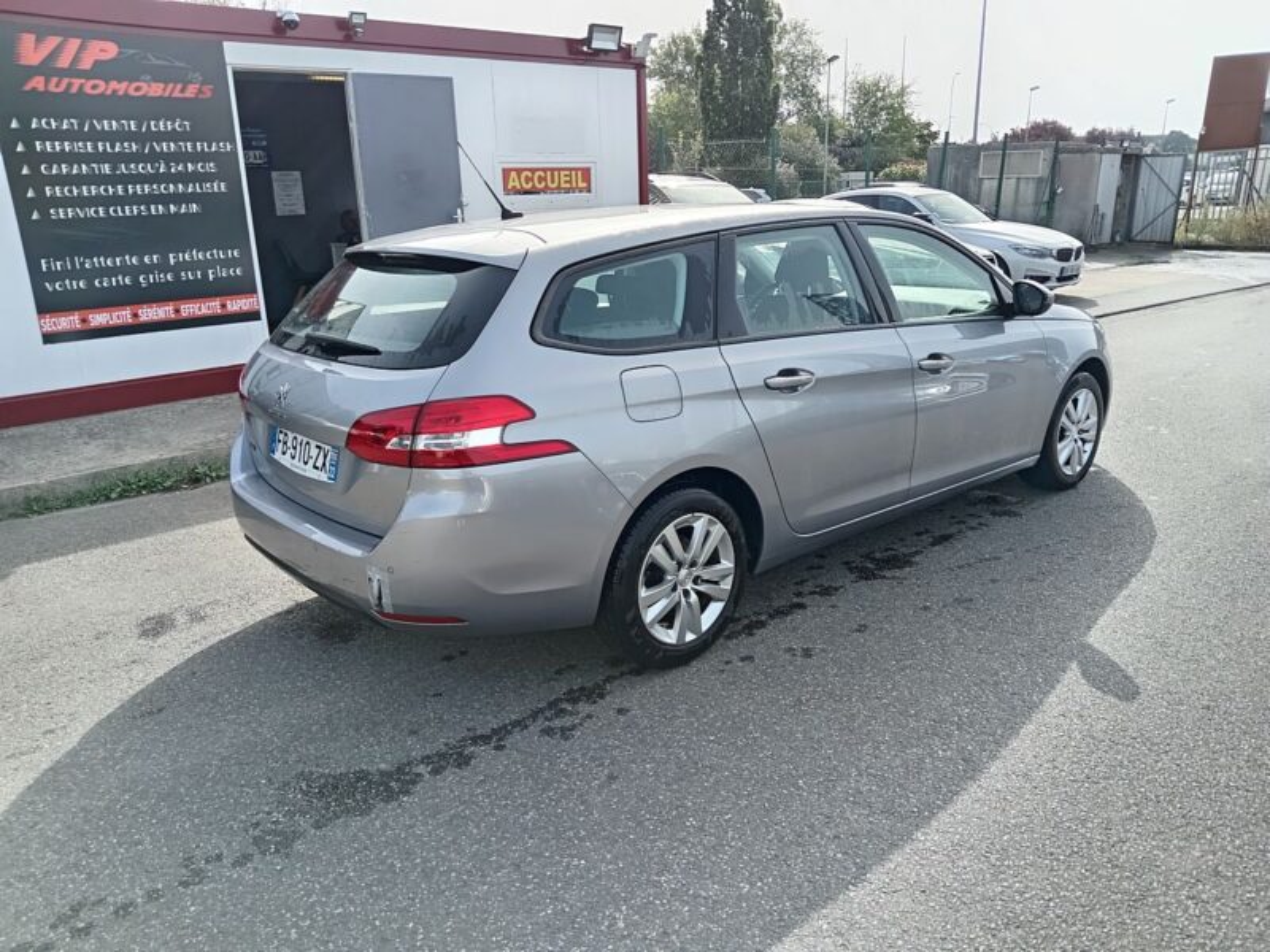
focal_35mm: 25
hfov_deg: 69.4
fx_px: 917
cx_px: 635
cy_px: 476
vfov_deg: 54.9
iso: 100
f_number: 1.8
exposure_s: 1/238
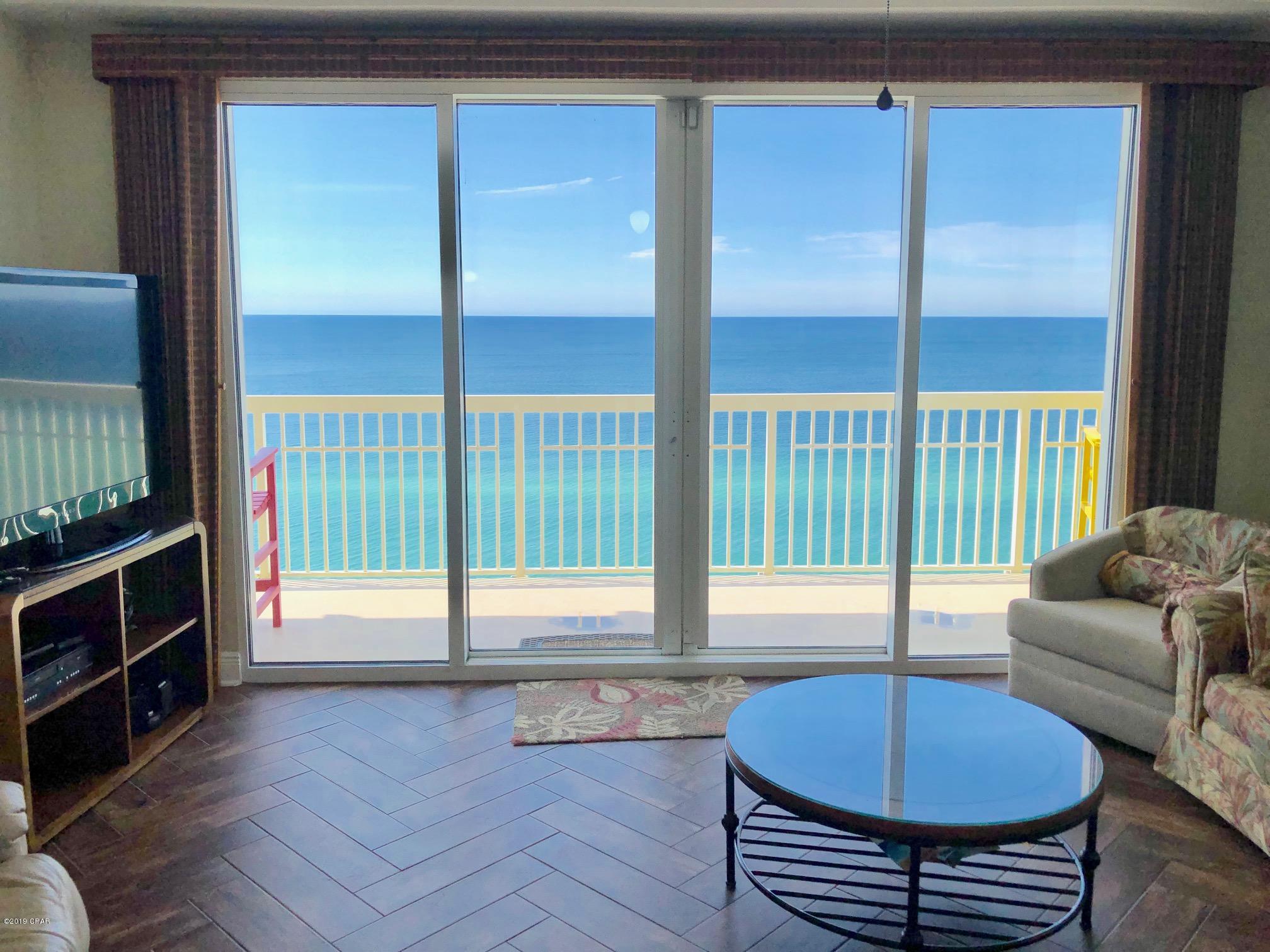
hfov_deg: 63.4
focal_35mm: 28
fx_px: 1027
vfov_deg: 49.7
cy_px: 476
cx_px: 635
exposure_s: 1/727
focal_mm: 3.99
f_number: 1.8
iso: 20
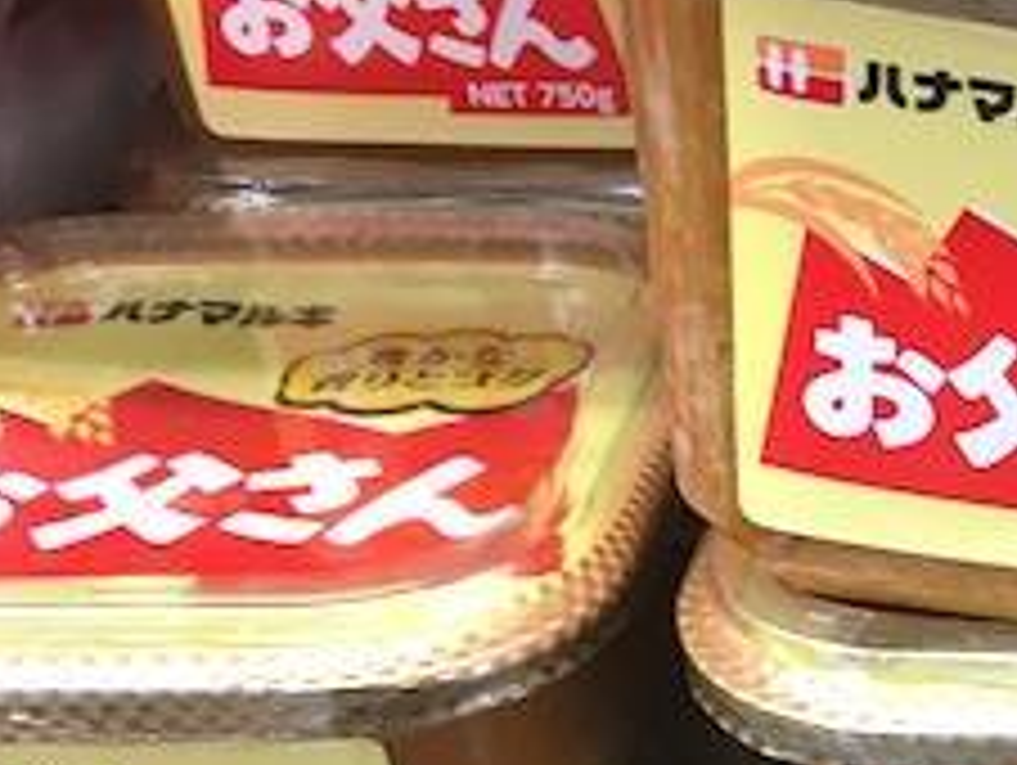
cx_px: 1318
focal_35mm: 82
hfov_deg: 21.5
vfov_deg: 17.5
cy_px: 828
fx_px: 2412
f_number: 2.2
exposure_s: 1/30
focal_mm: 4.15
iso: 64
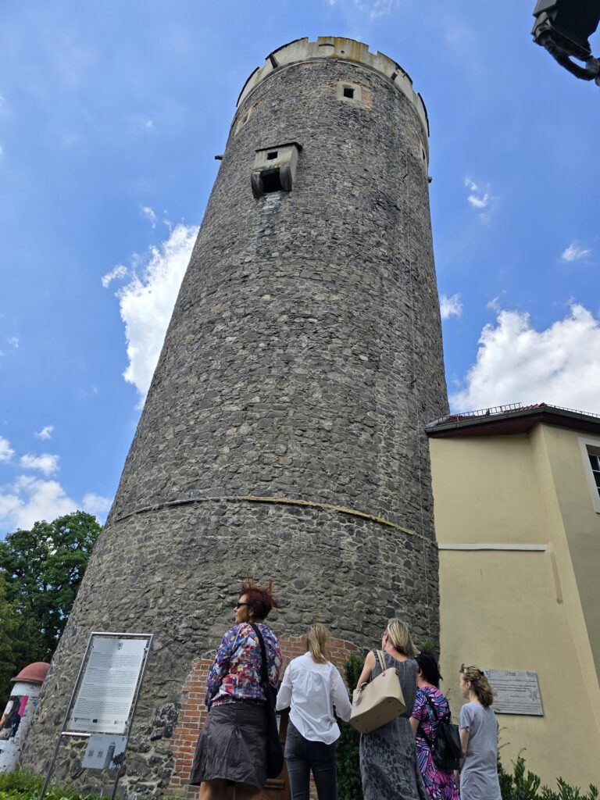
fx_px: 532
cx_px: 300
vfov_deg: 73.9
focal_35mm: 23
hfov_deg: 58.9
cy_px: 400
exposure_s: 1/730
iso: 12
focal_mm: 6.3
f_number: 1.7
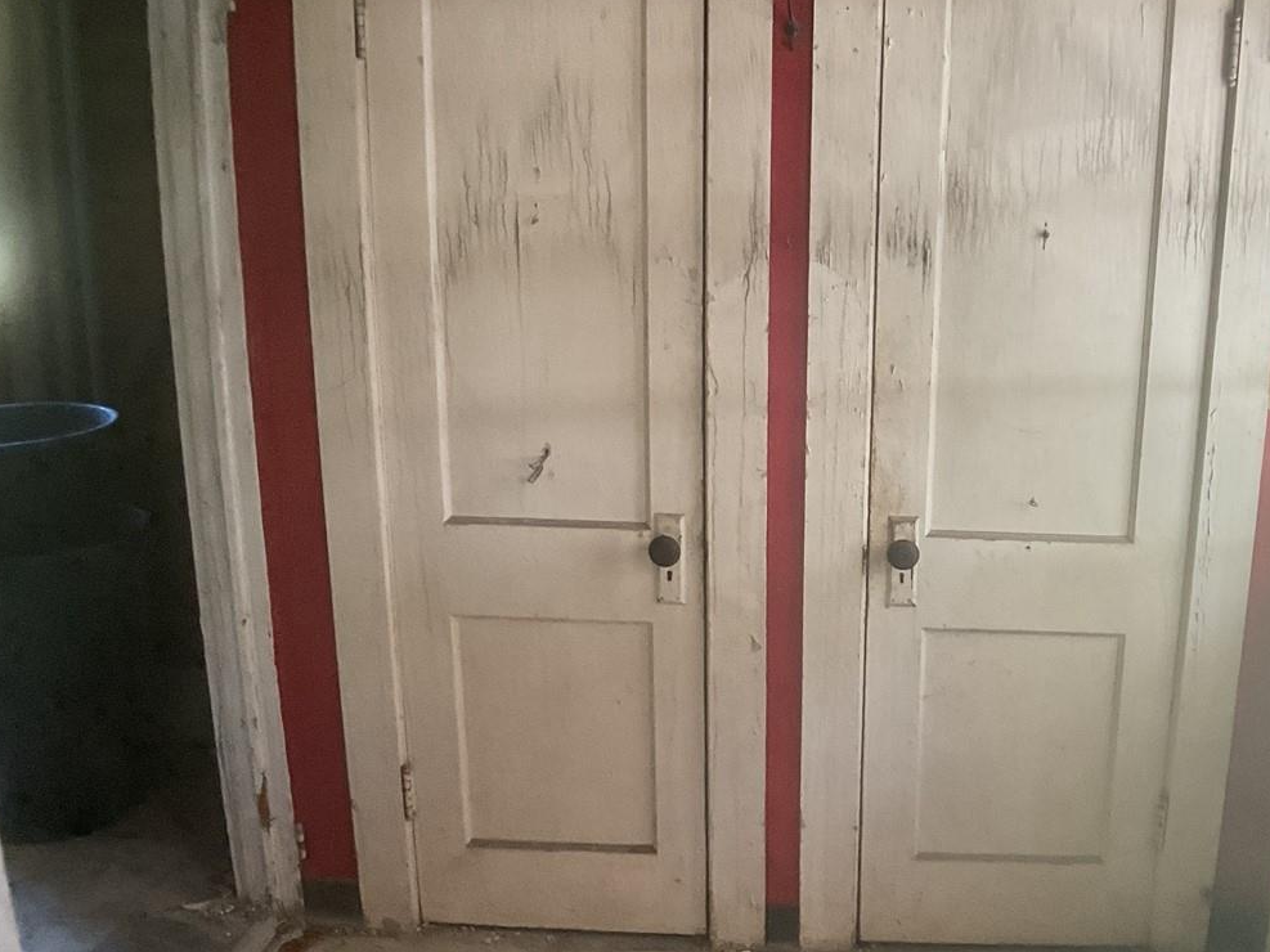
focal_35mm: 47
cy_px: 531
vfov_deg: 30.8
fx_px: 1724
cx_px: 890
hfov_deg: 39.7
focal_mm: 3
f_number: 1.8
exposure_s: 1/60
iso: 160
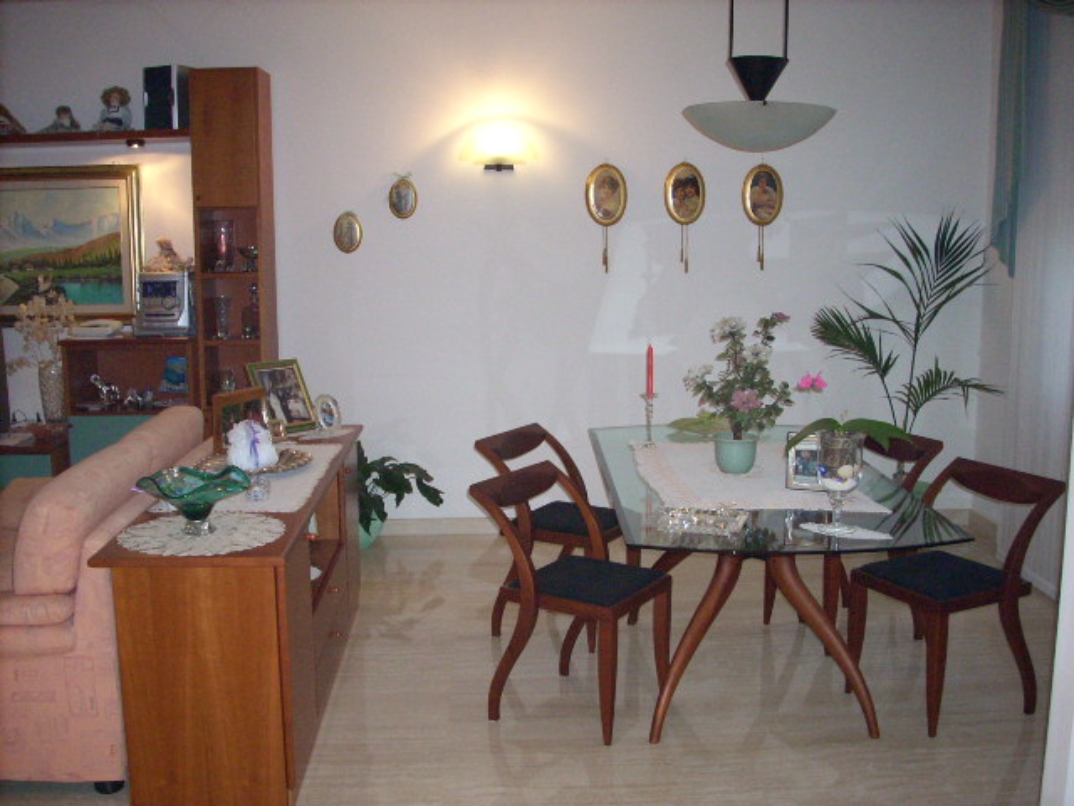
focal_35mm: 37
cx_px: 537
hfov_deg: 50.1
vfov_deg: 38.7
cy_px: 403
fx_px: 1148
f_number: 2.8
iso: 400
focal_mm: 6.2
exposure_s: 1/60
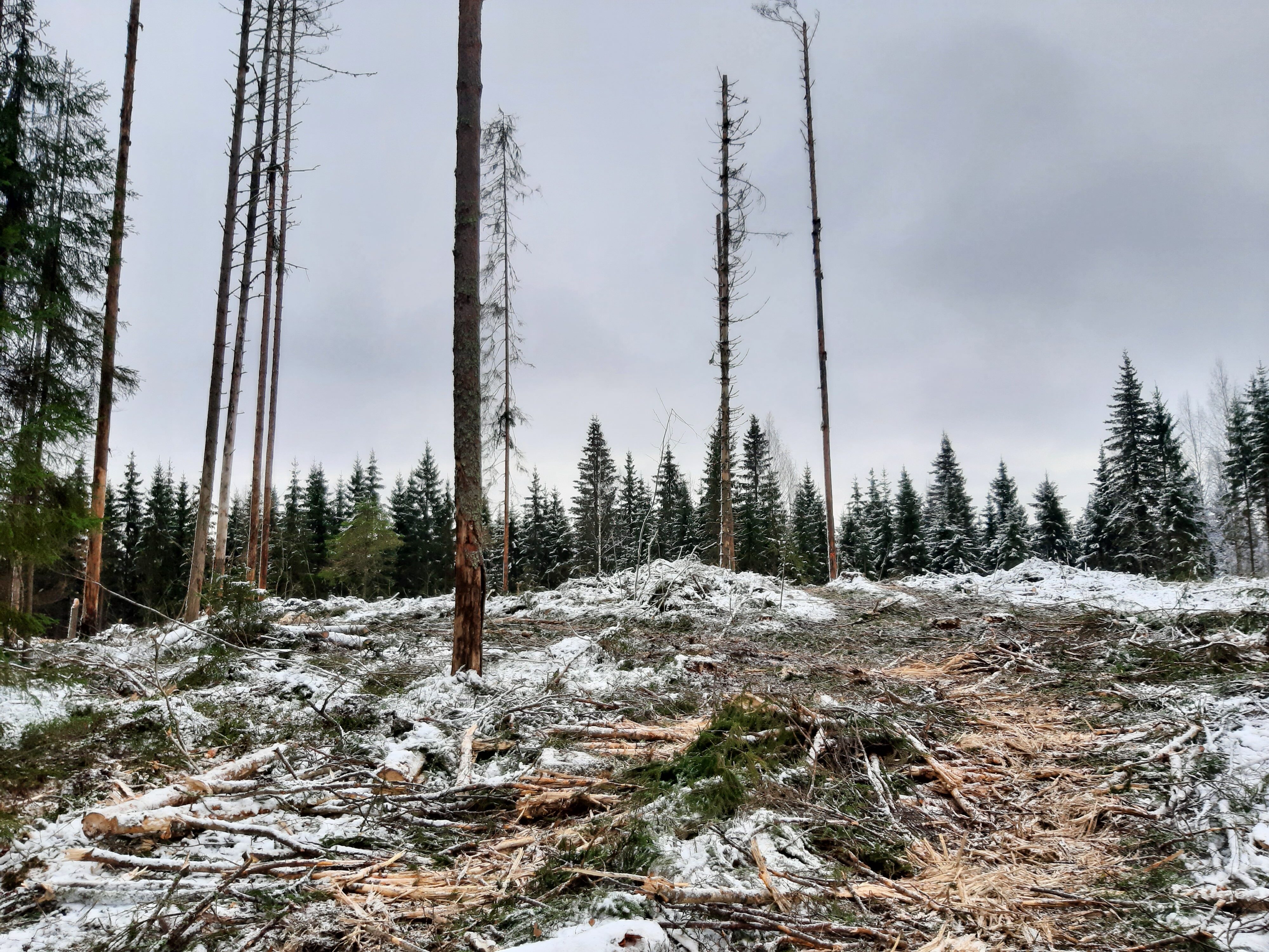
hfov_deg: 67.3
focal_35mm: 26
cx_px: 634
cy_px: 476
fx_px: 953
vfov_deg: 53.1
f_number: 1.7
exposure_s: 1/148
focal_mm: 3.92
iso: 40
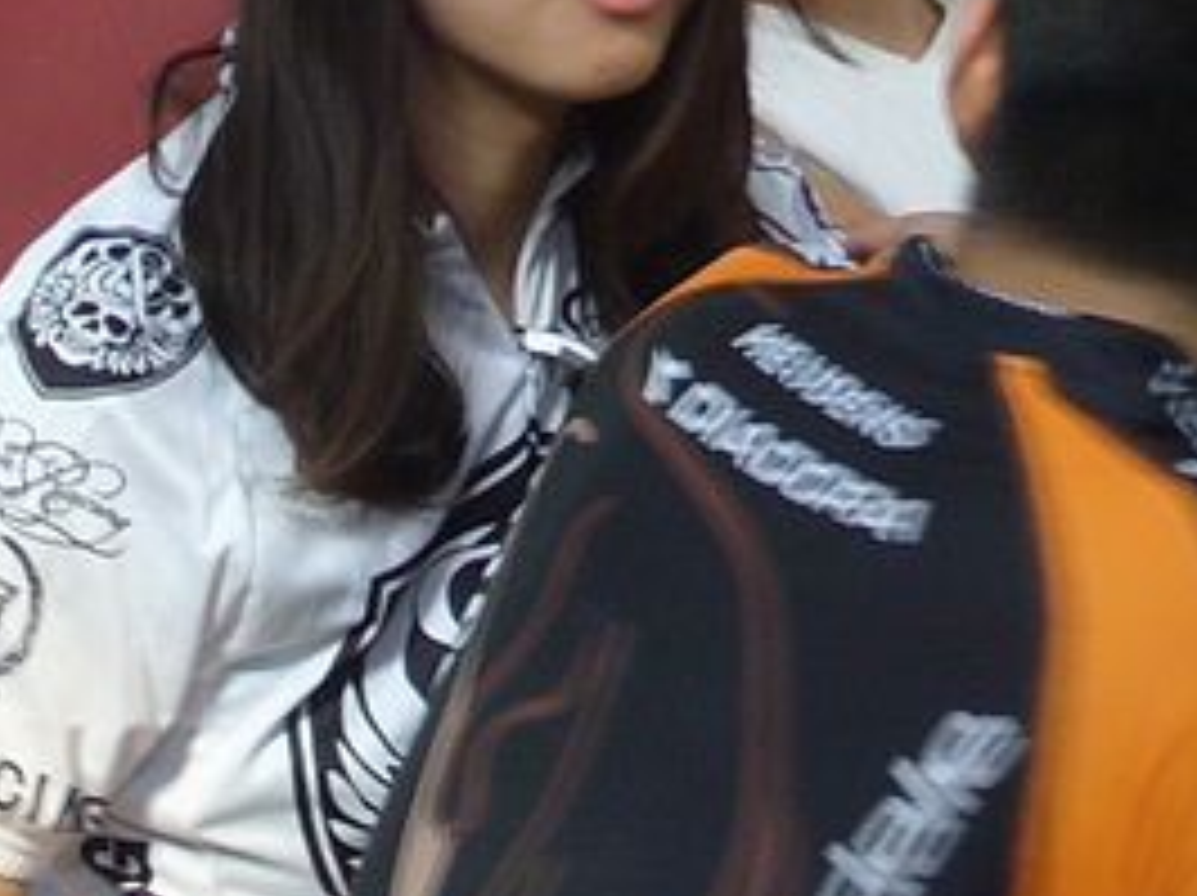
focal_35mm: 374
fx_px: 12921
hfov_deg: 5.3
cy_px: -16
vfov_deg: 4.0
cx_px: 986
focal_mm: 16.8
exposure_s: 1/15
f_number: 5.6
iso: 100
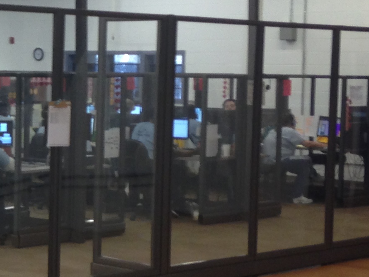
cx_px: -110
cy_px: 133
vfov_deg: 12.3
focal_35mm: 121
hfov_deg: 15.5
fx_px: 1290
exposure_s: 1/20
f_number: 2.4
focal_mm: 4.12
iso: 64
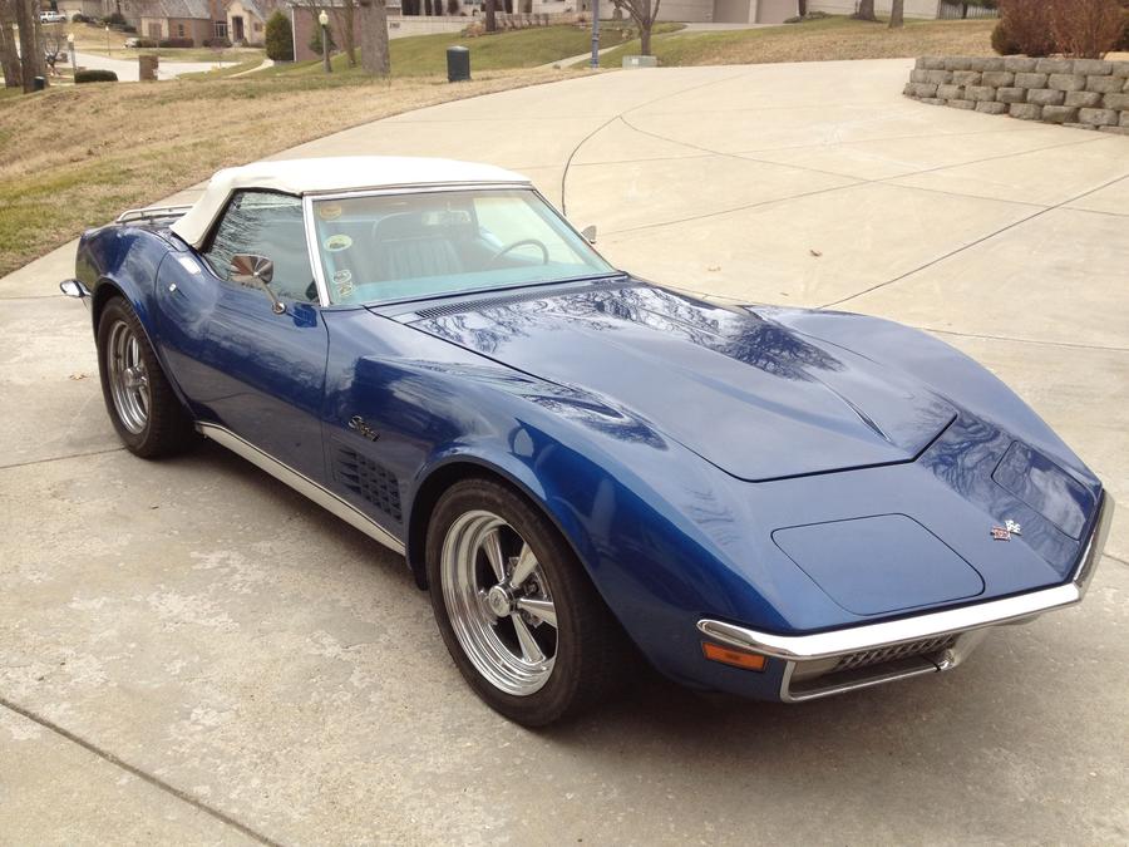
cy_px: 424
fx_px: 1142
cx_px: 564
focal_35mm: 35
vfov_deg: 40.7
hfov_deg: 52.6
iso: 64
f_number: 2.4
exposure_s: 1/133
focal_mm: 4.28
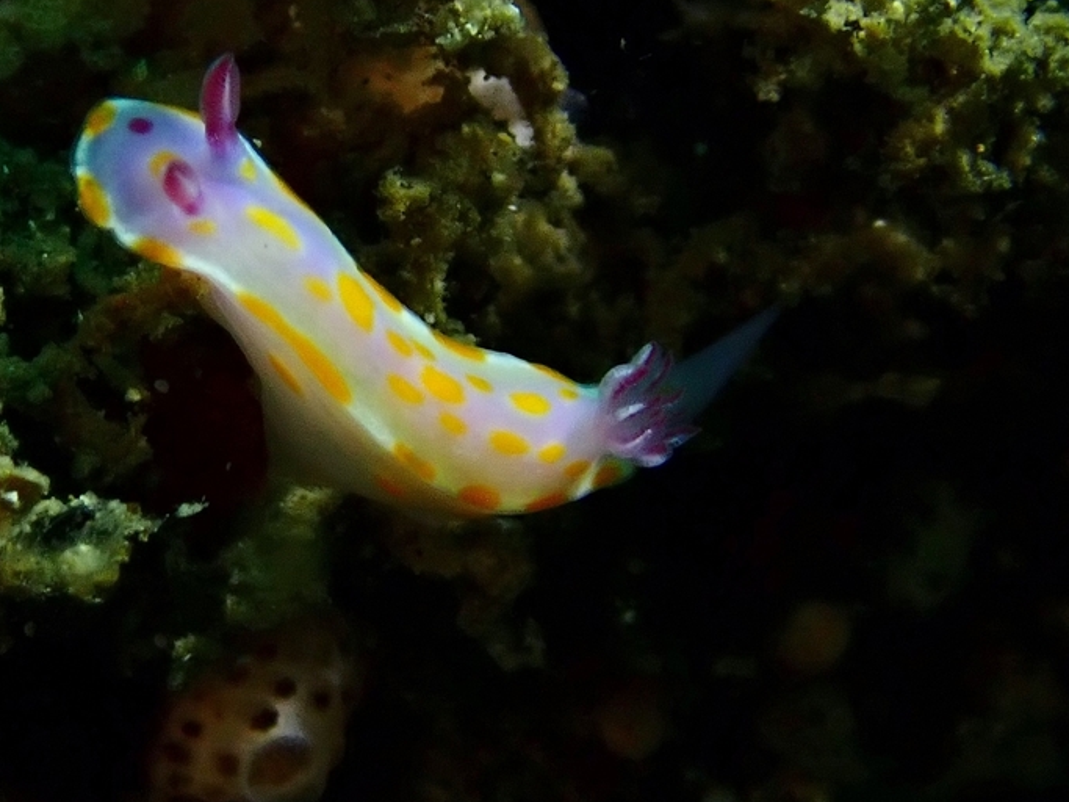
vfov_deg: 8.9
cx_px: 407
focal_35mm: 167
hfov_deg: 11.8
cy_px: 258
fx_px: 5156
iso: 200
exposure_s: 1/200
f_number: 6.3
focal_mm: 18
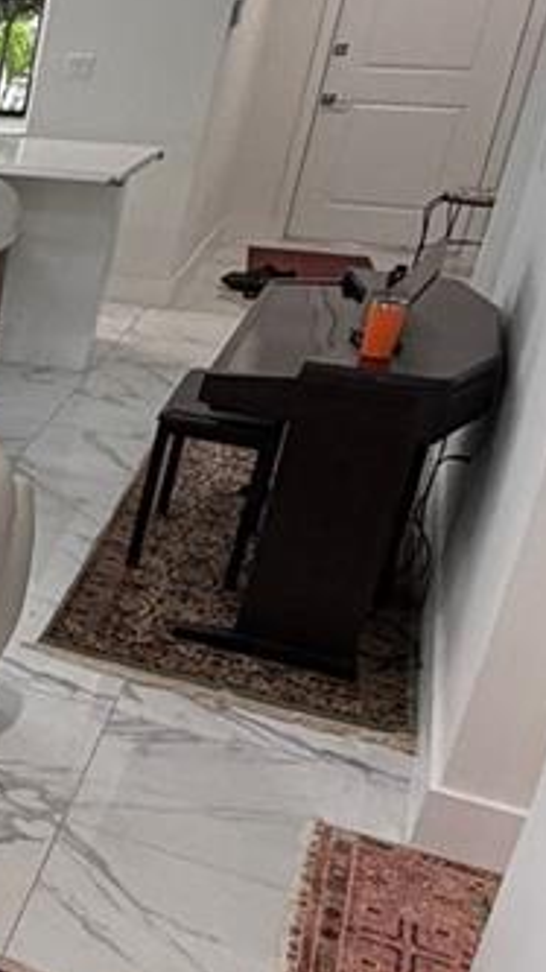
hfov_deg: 14.7
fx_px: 1417
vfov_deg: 37.9
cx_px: -739
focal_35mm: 55
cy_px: 467
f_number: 2.2
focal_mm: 2.22
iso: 250
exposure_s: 1/60
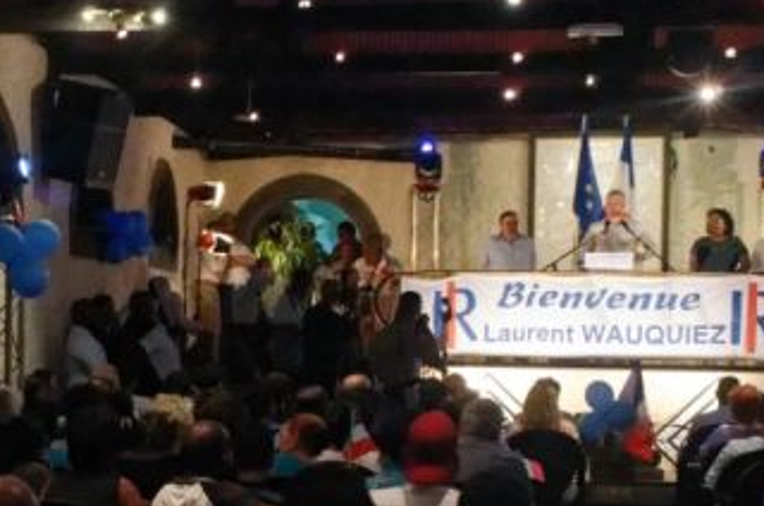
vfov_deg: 15.1
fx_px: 1906
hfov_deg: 21.8
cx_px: -7
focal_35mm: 90
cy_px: 358
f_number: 8
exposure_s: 1/160
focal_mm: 24
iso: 4000
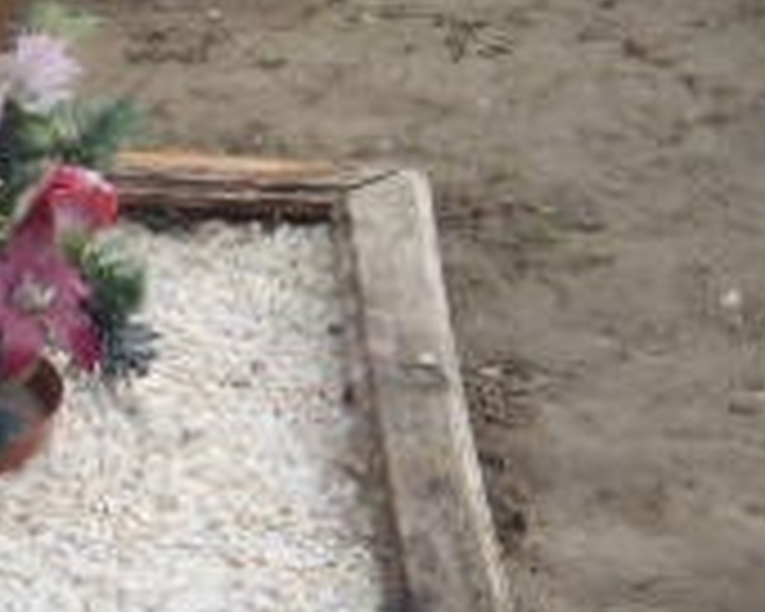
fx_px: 4075
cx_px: -243
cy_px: -81
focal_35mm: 180
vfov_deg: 8.5
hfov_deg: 10.5
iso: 64
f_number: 4.4
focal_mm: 8.89
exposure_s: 1/125
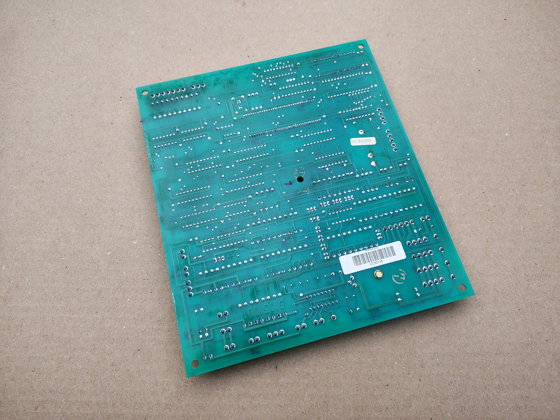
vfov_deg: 56.8
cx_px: 280
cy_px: 210
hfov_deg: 71.6
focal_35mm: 24
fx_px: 388
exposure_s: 1/592
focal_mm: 5.56
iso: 100
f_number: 1.8
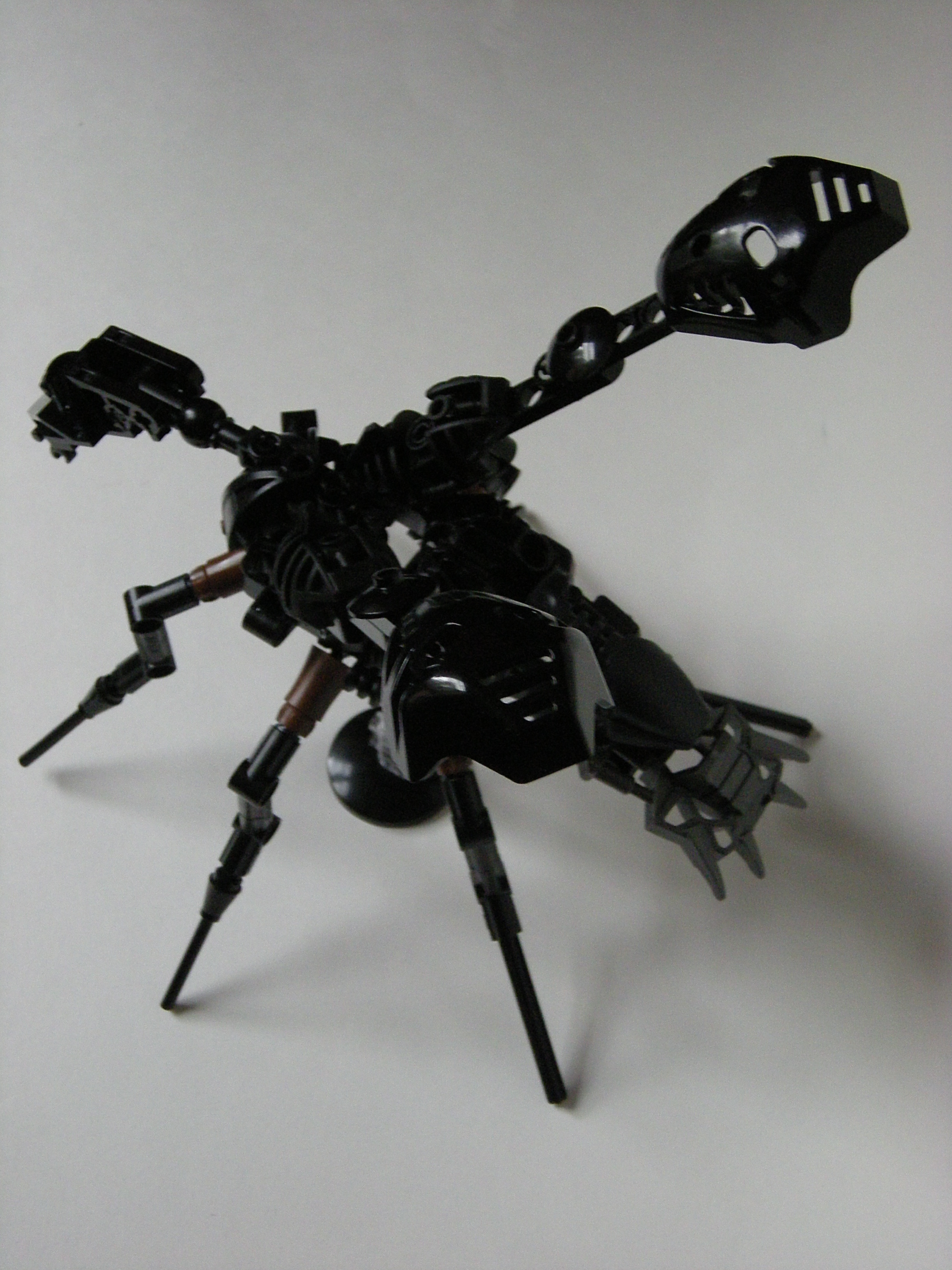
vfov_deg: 36.8
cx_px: 476
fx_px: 1907
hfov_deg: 28.0
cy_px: 635
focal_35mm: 52
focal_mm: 8.8
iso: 400
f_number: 3.8
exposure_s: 1/19.4
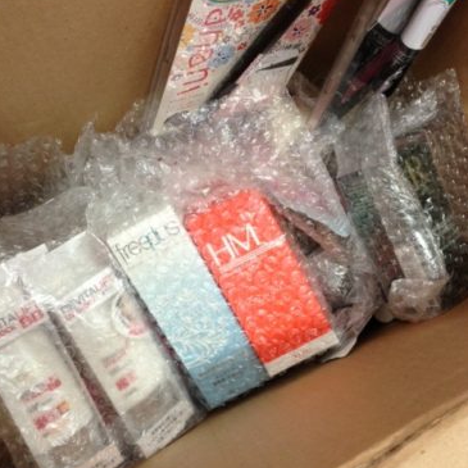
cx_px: 233
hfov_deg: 41.9
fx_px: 612
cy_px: 227
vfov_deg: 41.9
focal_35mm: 40
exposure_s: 1/20
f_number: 2.4
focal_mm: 4.13
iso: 125
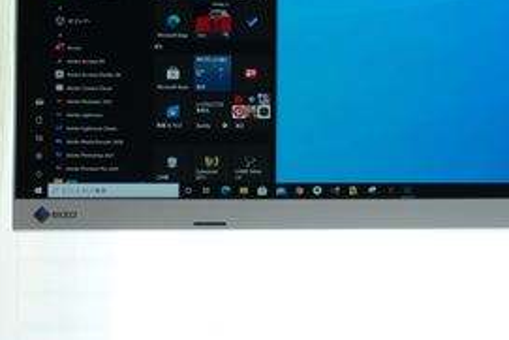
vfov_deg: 7.6
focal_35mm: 180
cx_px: 742
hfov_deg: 11.0
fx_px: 2546
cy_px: 101
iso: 1600
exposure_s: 1/25
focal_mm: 53
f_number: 22
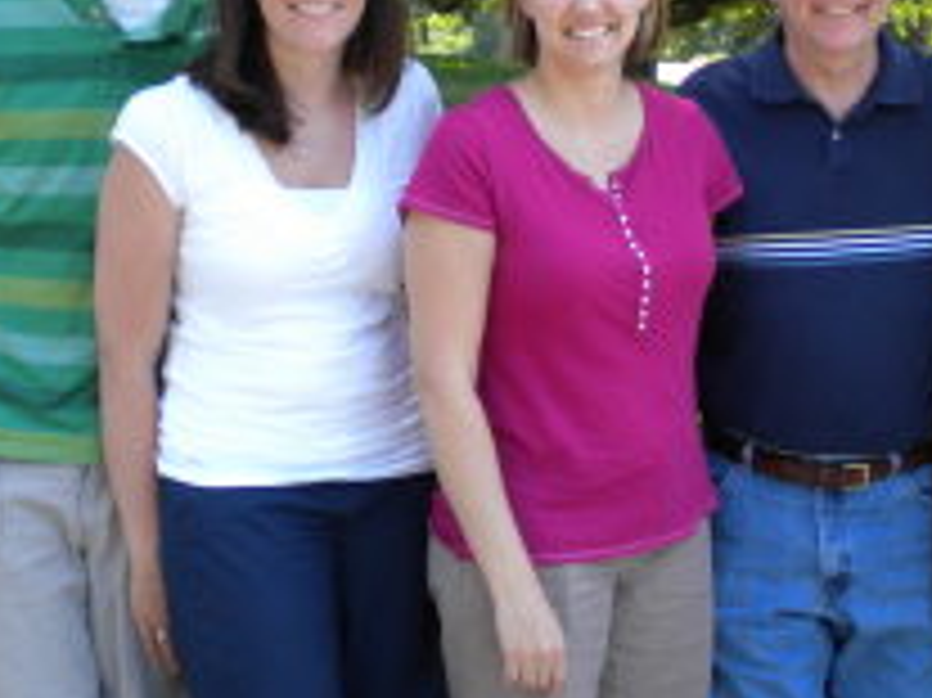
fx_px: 2045
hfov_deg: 25.5
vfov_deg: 19.3
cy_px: 214
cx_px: 639
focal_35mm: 76
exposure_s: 1/149
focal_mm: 6.3
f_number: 3.1
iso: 80
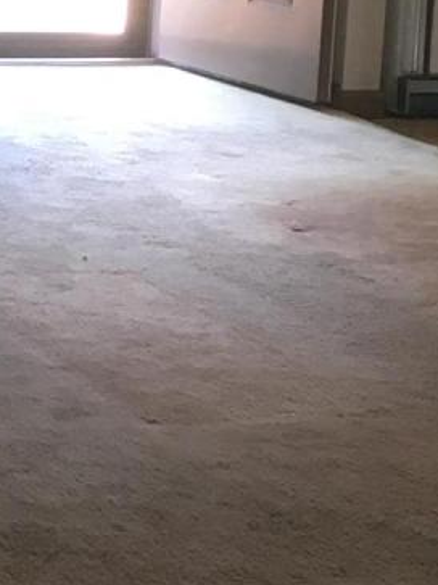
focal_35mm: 160
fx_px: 2701
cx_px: -327
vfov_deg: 12.2
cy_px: -45
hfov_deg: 8.9
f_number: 2.2
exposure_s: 1/30
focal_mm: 4.15
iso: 64
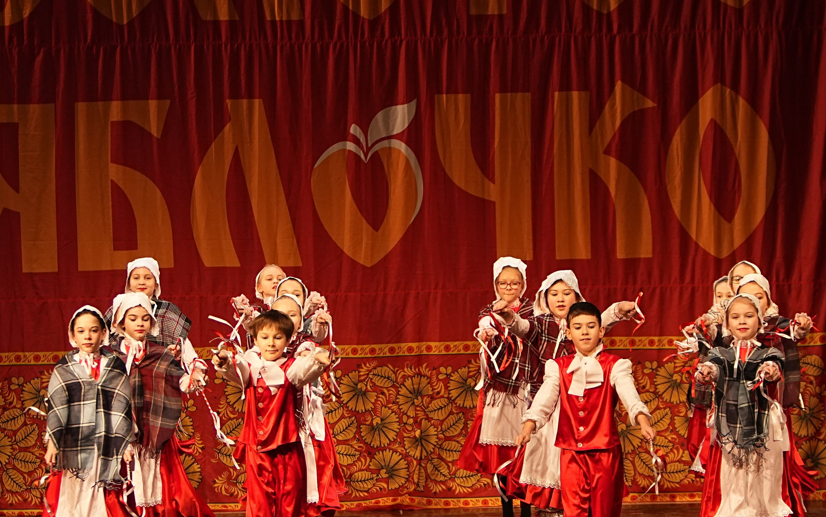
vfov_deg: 8.3
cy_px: 295
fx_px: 3557
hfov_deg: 13.2
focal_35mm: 158
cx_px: 423
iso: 1600
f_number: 2.8
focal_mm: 78
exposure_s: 1/400
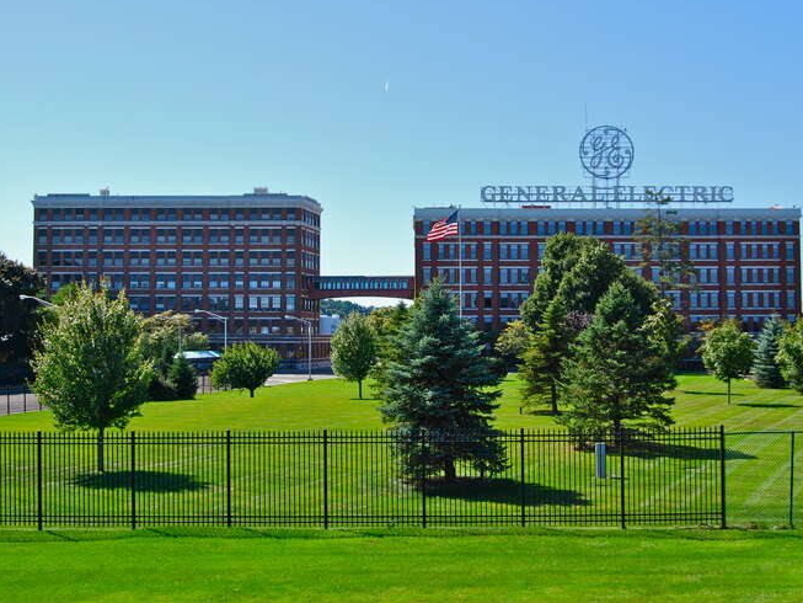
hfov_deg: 41.2
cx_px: 409
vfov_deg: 31.5
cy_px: 274
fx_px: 1067
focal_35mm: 46
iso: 200
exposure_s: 1/200
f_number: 10
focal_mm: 26
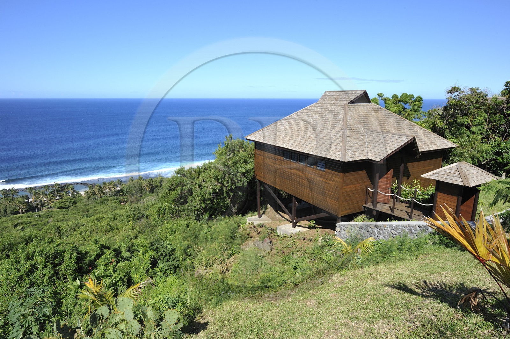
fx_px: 311
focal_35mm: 22
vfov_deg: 57.1
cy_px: 170
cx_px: 255
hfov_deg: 78.6
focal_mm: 22
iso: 200
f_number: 14
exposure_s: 1/160
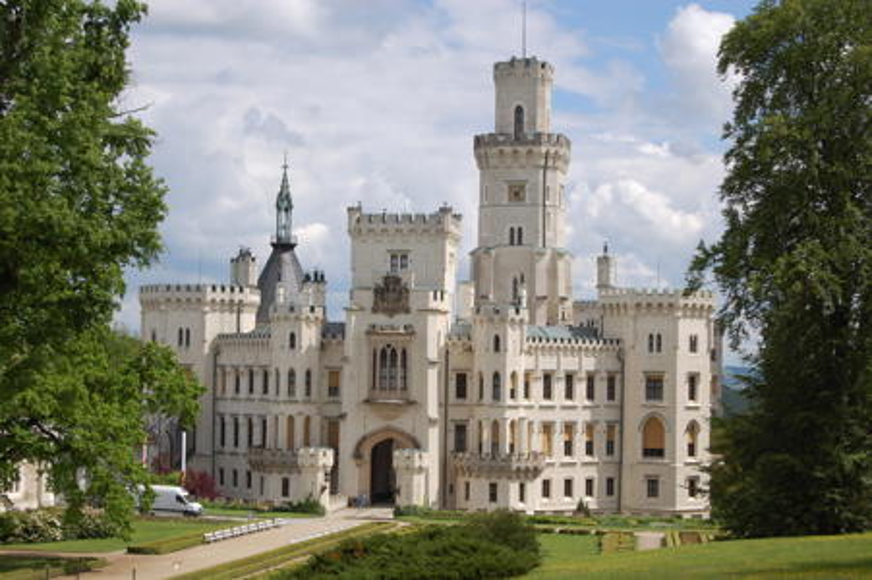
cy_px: 290
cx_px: 436
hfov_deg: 29.3
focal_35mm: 69
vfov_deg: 19.7
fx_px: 1670
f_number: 10
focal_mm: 46
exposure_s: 1/400
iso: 200
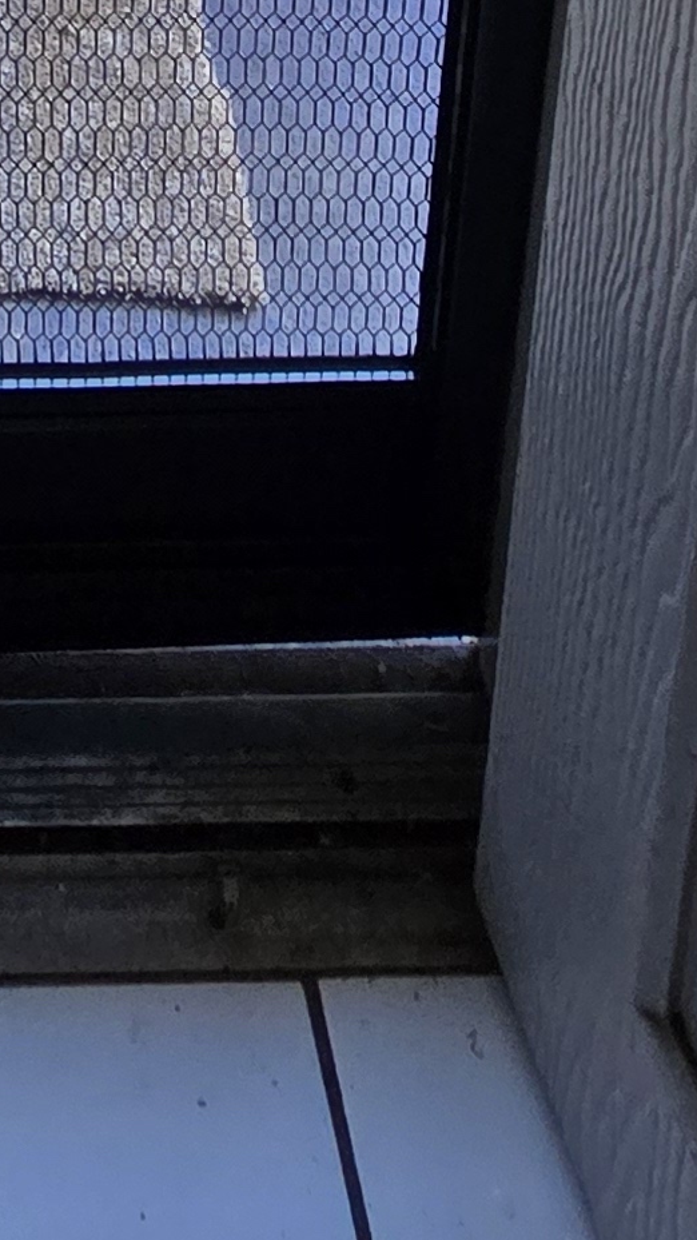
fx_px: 2006
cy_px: -1249
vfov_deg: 19.2
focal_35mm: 61
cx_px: -342
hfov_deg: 17.7
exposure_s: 1/100
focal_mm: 2.2
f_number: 2.2
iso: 125
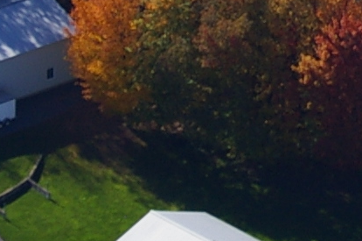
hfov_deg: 2.5
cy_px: -346
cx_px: 658
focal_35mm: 818
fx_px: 8212
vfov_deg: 1.7
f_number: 8
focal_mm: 75
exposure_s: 1/350
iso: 200
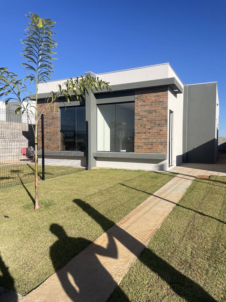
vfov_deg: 67.3
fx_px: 226
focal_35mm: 26
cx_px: 113
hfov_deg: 53.1
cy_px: 151
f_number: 1.6
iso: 32
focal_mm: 4.2
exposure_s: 1/3731
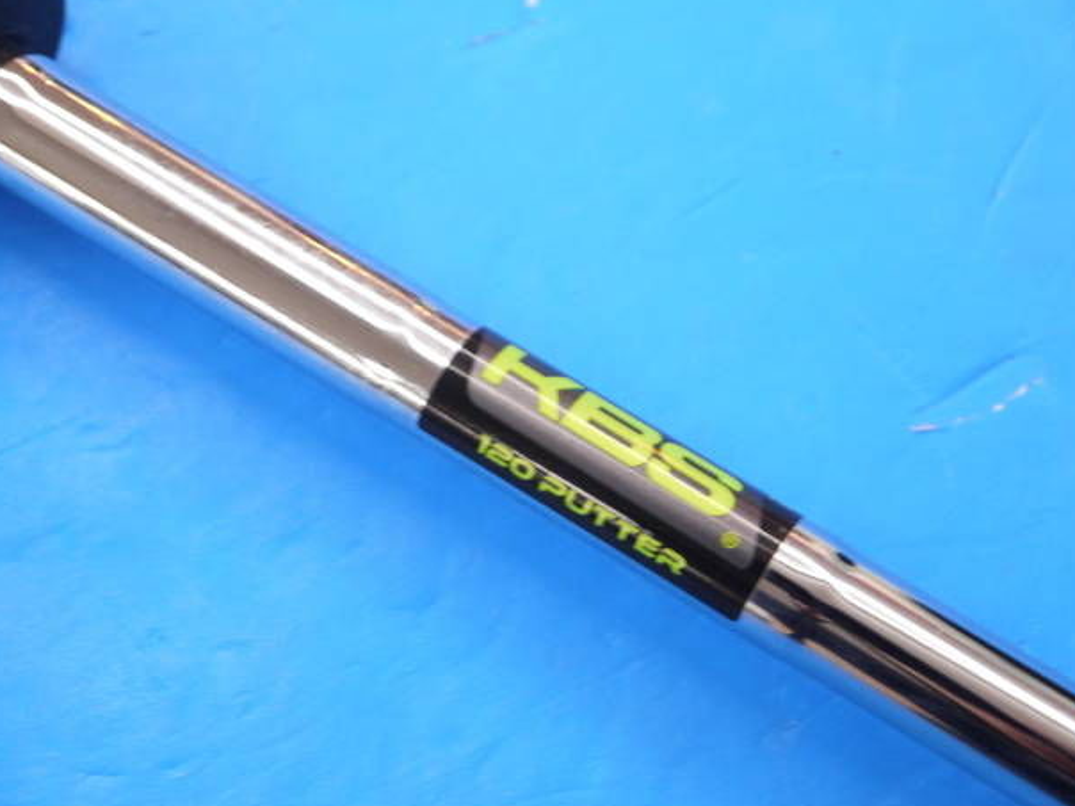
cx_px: 530
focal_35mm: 89
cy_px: 406
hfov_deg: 22.0
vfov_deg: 16.6
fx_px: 2764
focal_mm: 42
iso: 800
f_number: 5.6
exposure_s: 1/100
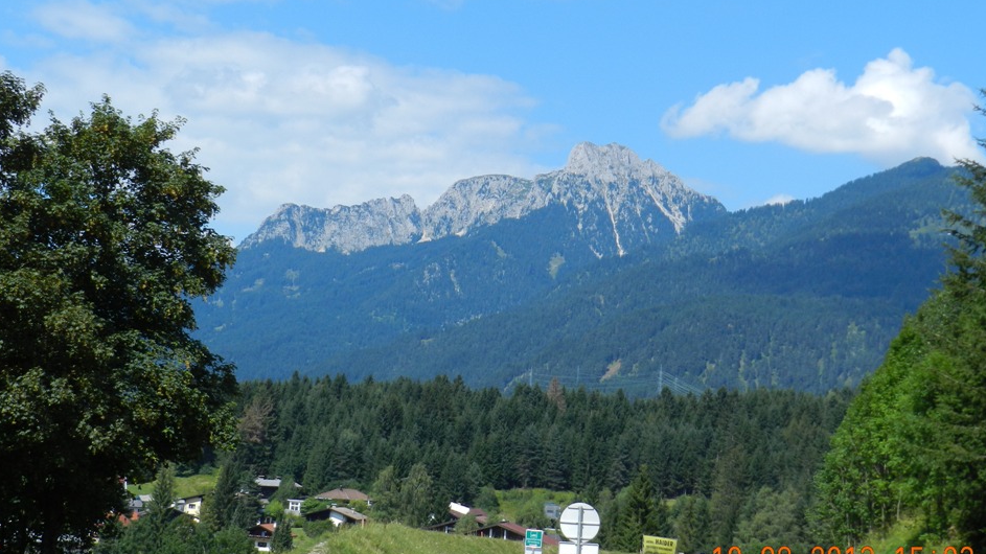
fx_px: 1856
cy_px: 241
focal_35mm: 71
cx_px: 504
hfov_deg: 29.8
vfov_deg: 17.0
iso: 160
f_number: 4.6
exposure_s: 1/1000
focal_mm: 10.7
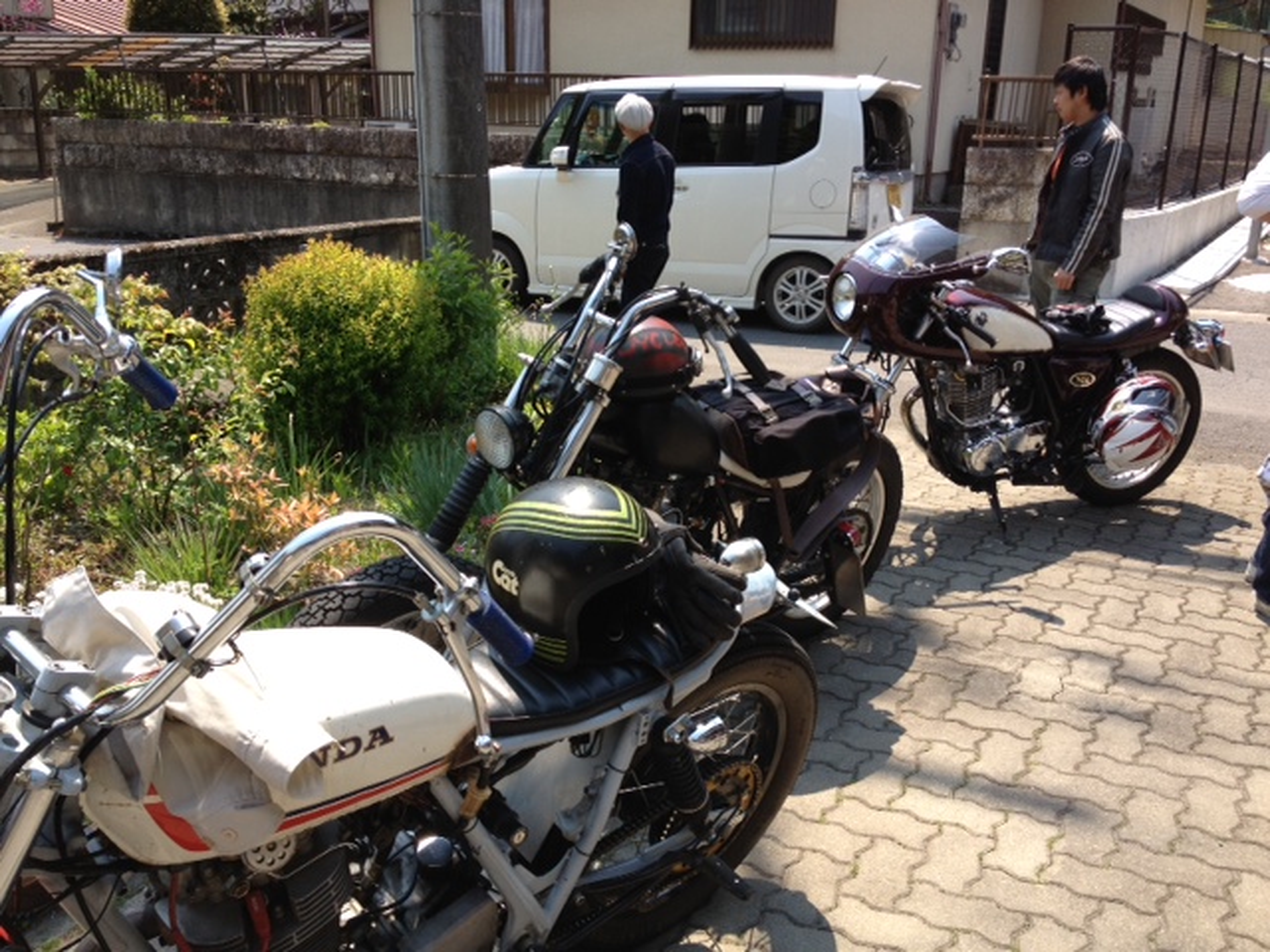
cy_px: 476
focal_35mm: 35
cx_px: 635
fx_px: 1284
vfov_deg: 40.7
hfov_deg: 52.6
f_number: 2.4
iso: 64
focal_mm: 4.28
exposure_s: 1/620
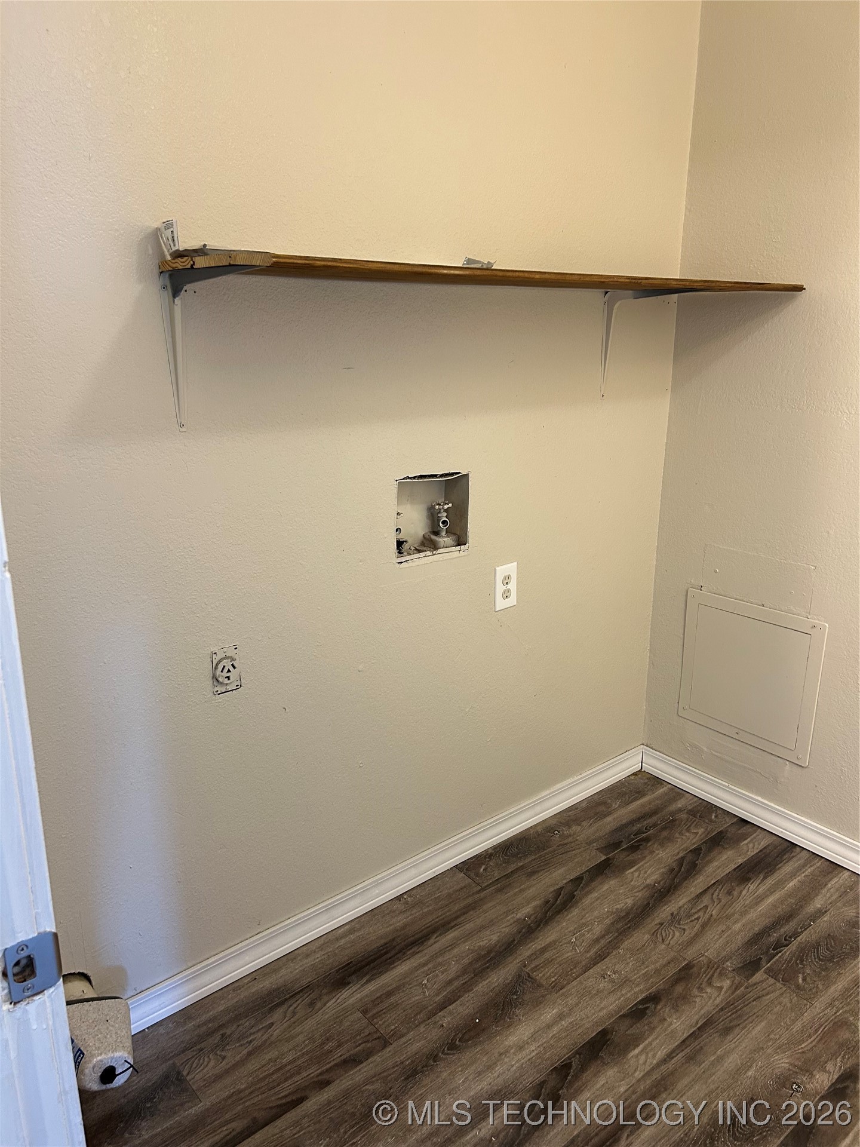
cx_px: 430
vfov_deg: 67.3
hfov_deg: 53.1
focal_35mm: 26
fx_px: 861
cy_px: 574
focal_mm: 5.7
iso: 160
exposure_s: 1/60
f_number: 1.5
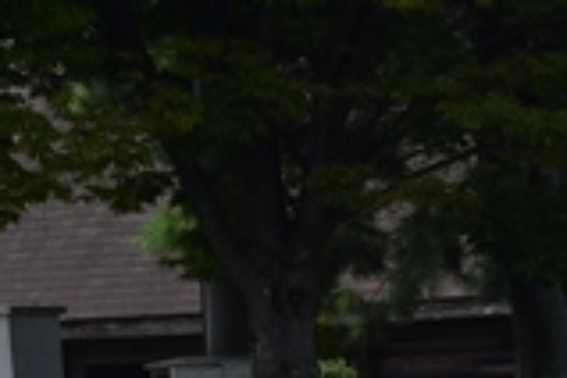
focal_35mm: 378
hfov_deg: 5.5
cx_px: 328
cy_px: 843
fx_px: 5953
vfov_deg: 3.6
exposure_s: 1/1600
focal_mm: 50
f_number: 6.3
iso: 400
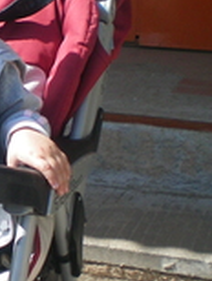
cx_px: -71
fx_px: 904
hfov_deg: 12.9
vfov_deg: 17.7
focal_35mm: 111
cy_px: 131
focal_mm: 6.3
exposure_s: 1/500
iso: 64
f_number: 3.1
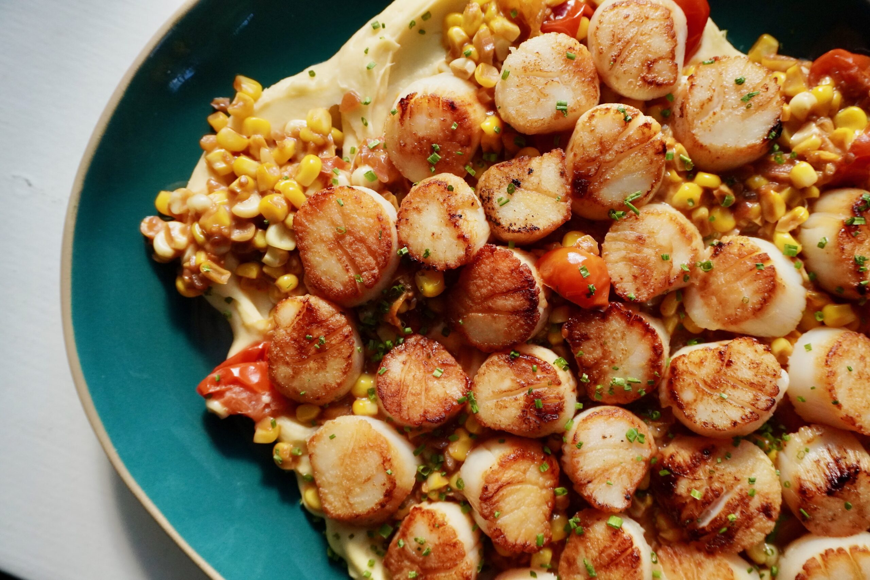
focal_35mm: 34
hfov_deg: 55.1
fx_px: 834
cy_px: 290
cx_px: 435
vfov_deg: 38.4
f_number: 5.6
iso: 2500
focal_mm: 23
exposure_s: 1/1250
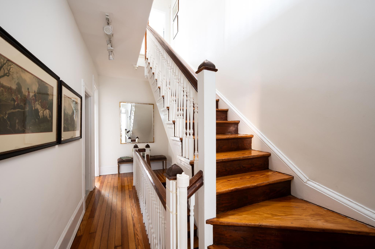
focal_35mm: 14
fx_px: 146
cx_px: 188
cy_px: 124
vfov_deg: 81.1
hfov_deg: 104.3
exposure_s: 3
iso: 800
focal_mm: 14
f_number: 13
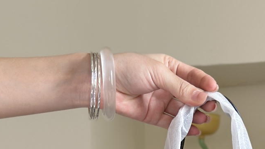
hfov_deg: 18.2
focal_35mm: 117
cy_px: 277
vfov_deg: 9.8
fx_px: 822
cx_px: 198
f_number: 1.78
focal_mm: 6.86
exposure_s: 1/60
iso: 250
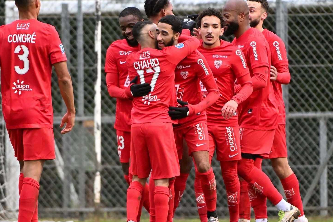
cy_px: 114
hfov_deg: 2.6
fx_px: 7333
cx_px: 170
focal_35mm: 793
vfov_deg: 1.7
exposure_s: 1/640
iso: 4000
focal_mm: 400
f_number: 4
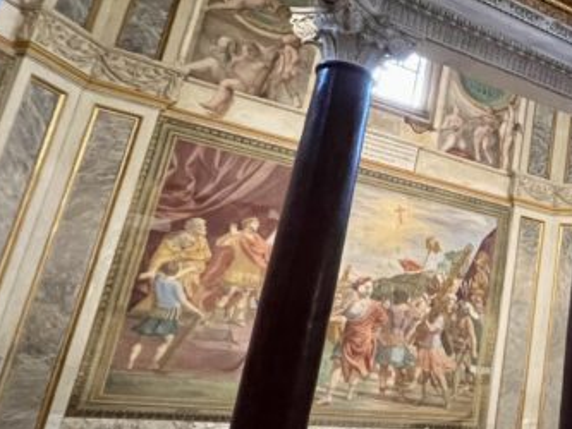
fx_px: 661
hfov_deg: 33.7
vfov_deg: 36.0
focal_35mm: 40
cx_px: 745
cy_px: 218
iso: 640
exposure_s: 1/50
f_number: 1.8
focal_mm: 1.57
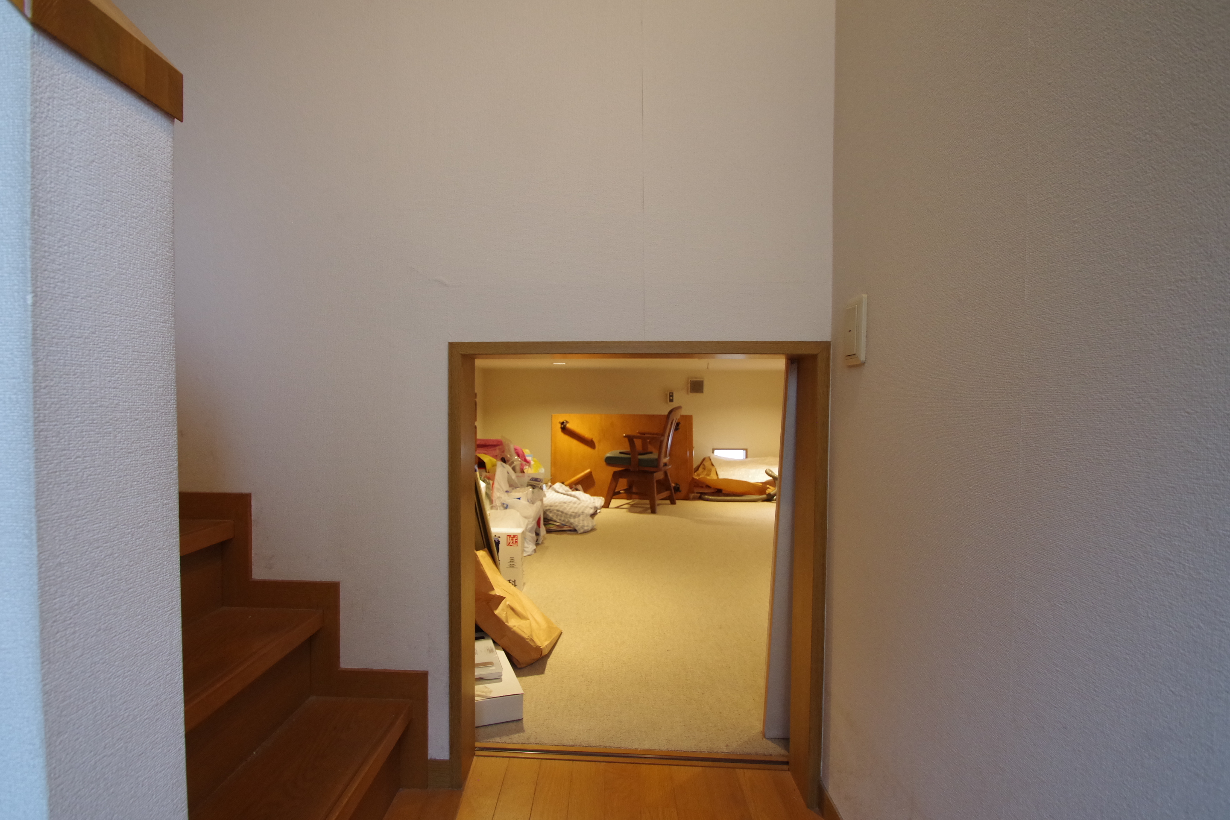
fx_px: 547
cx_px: 580
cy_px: 426
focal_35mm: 16
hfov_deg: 96.6
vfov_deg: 73.7
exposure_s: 1/20
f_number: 7.1
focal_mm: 10
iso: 1600
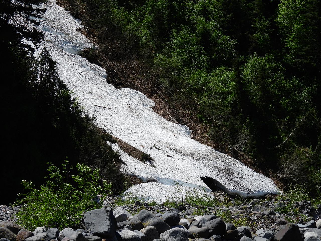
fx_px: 1576
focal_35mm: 170
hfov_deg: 11.6
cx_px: 160
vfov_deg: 8.7
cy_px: 120
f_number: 4.5
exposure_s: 1/1000
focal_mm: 30.3
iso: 100
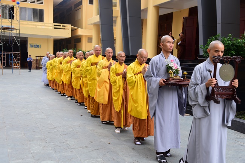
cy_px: 82
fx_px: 327
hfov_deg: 41.1
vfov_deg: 28.1
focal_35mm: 48
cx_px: 122
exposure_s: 1/125
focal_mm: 48
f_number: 6.3
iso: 160
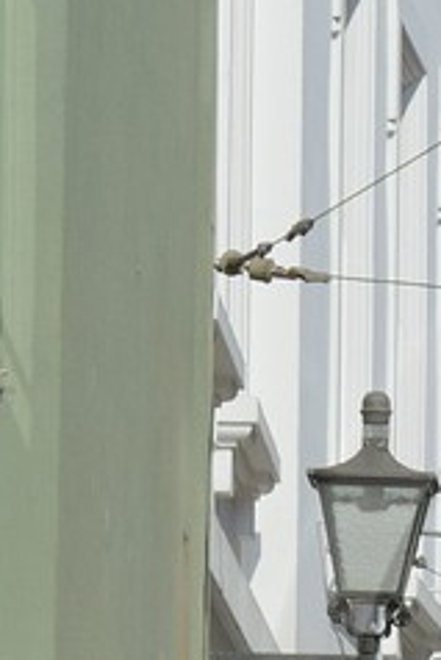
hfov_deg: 2.9
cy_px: 874
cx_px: 1096
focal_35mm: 470
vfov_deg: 4.4
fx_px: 8623
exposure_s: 1/250
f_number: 14
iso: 200
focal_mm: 70
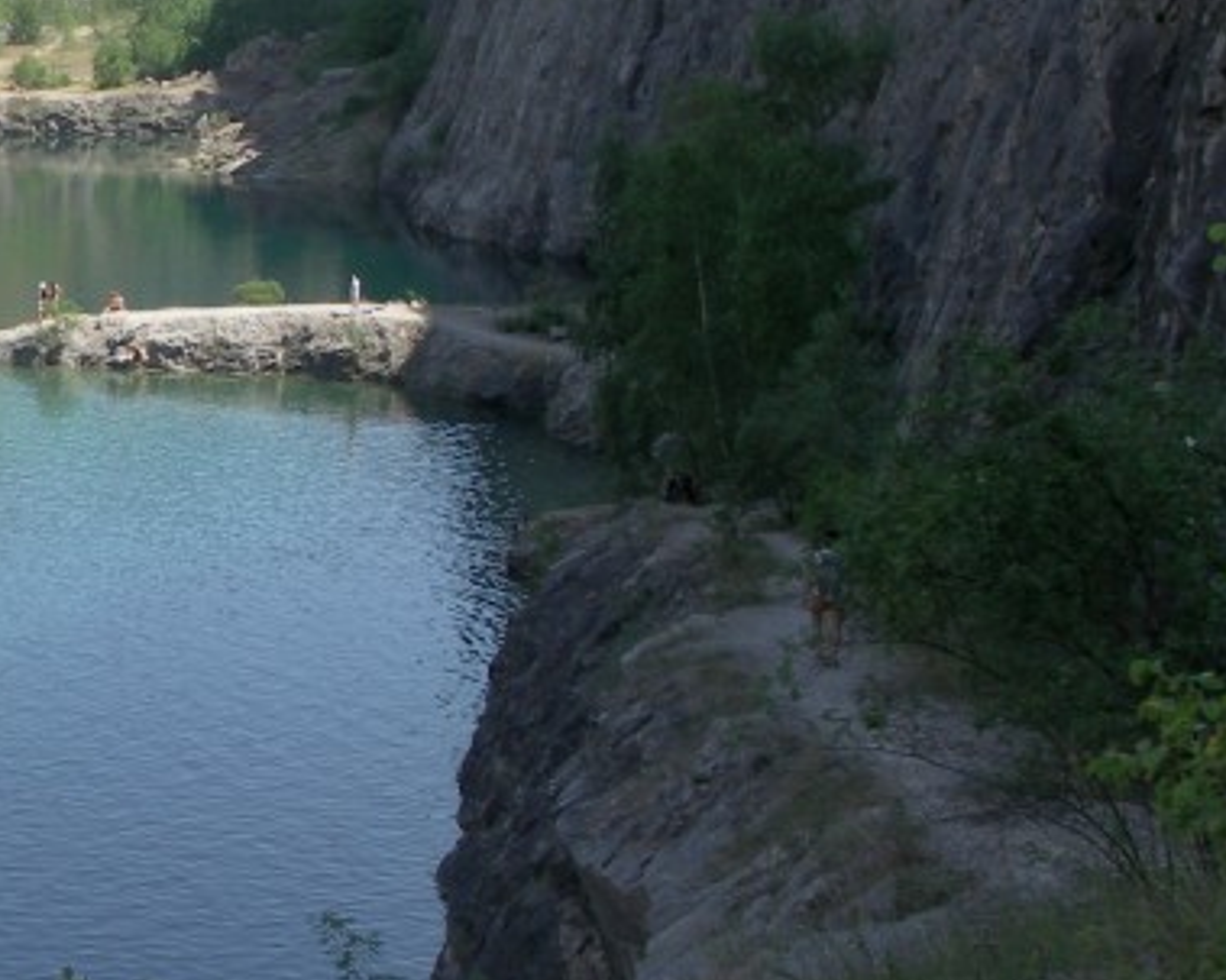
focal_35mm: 89
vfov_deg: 17.3
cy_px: 463
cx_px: -139
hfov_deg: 20.5
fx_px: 3229
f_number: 5
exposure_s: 1/200
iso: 50
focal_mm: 9.4
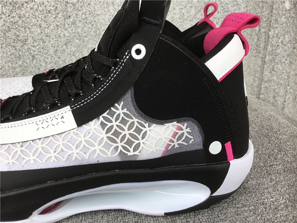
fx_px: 266
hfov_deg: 58.4
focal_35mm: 31
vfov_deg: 45.4
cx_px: 148
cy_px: 112
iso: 25
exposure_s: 1/130
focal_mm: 3.3
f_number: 2.4
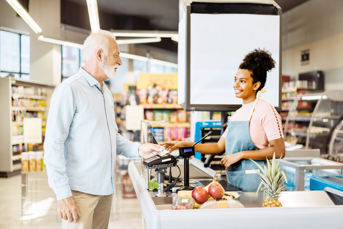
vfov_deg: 24.6
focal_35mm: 55
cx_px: 172
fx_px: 524
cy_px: 114
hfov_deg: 36.2
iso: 160
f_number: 1.8
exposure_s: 1/320
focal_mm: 55
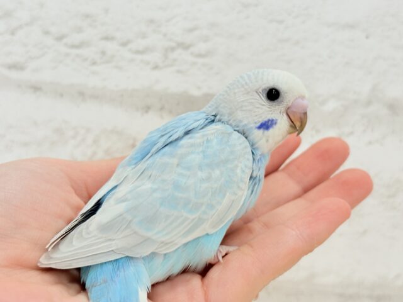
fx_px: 605
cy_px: 151
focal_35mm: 52
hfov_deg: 36.8
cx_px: 202
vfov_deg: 28.0
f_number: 1.6
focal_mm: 5.96
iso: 80
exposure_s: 1/100
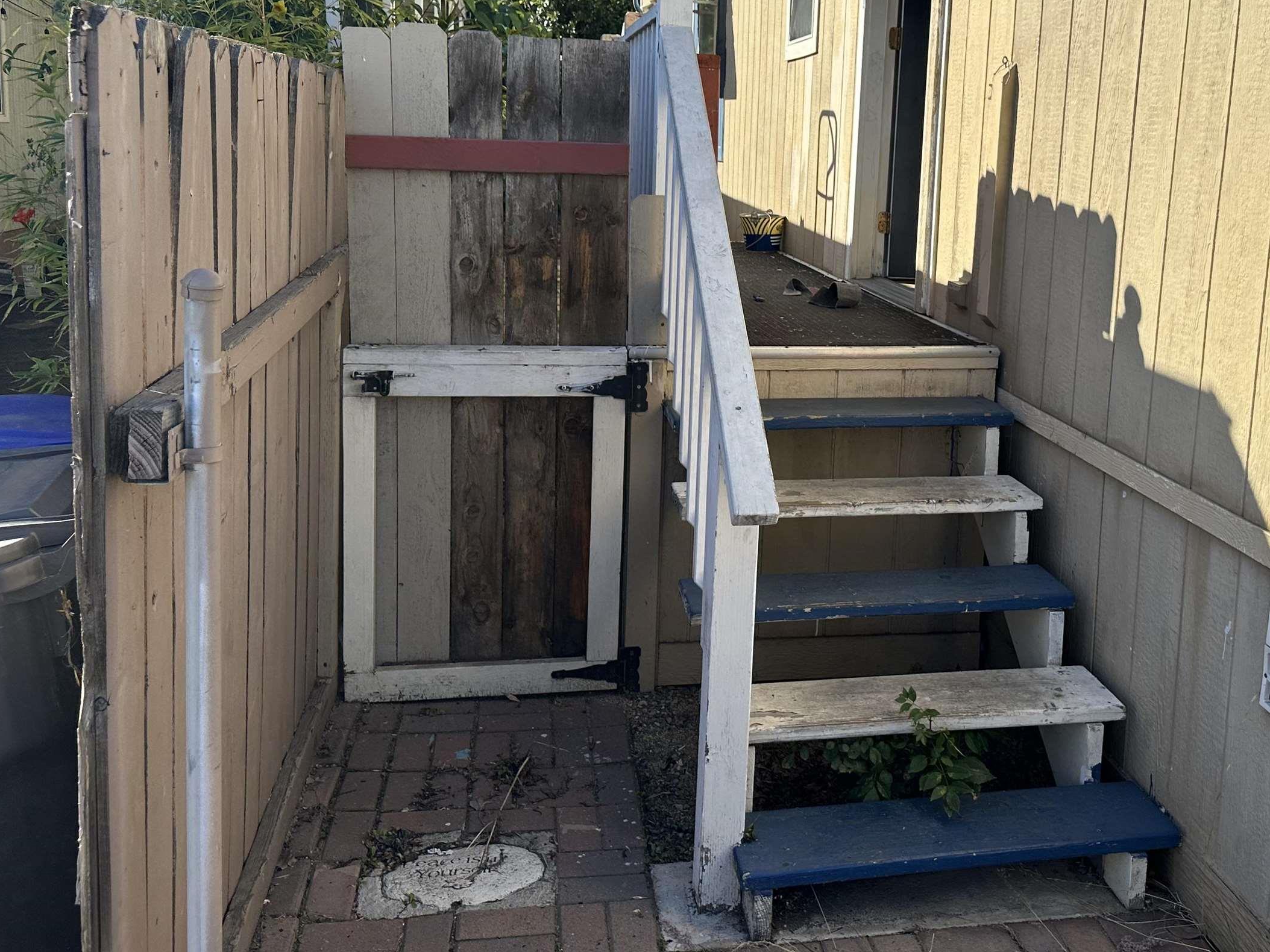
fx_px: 1284
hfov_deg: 51.9
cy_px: 345
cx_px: 817
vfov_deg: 40.4
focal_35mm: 35
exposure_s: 1/3247
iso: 80
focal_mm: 6.86
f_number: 1.78
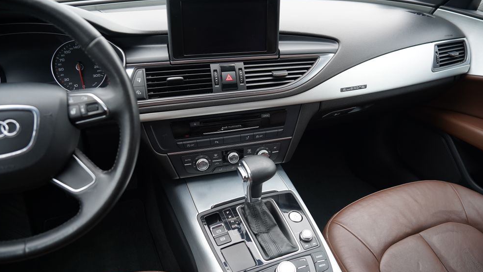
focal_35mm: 26
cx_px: 243
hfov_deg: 71.9
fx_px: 333
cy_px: 147
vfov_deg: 44.4
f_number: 3.2
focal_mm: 24
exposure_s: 1/40
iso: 100
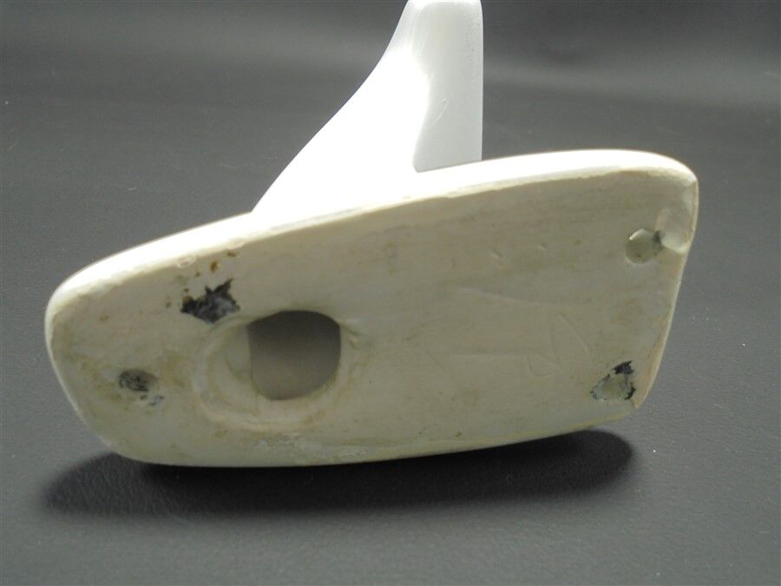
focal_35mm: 29
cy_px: 293
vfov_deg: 48.2
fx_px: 654
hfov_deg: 61.7
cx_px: 390
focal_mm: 5.3
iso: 200
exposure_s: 1/30
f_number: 3.7
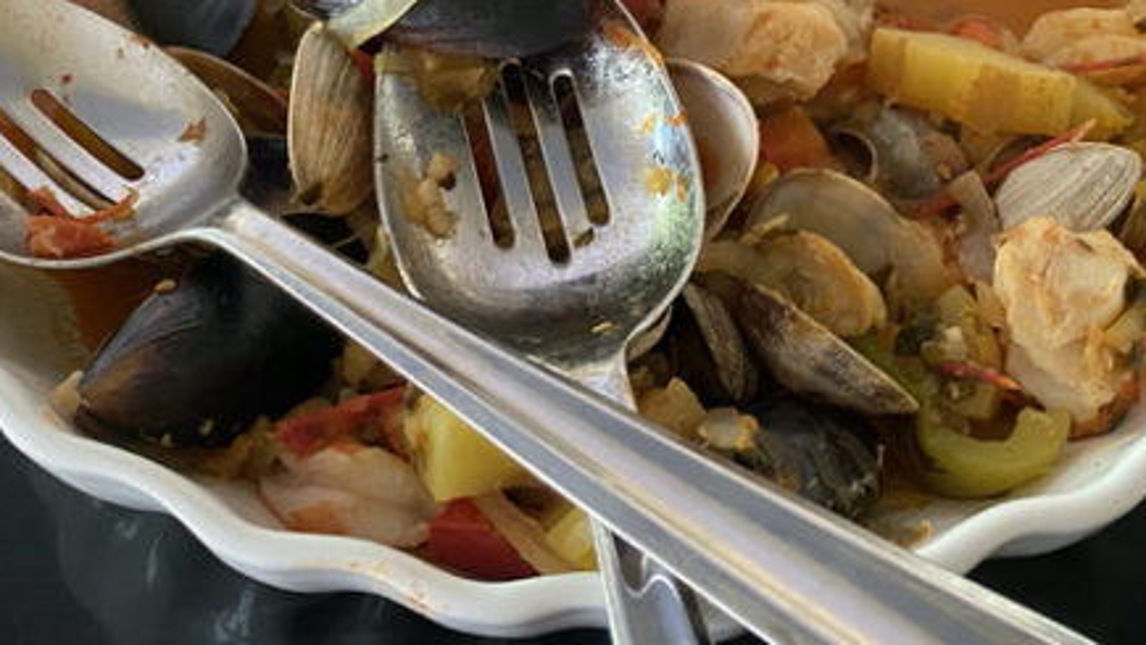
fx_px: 1520
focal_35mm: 50
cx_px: 603
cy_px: 76
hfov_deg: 41.3
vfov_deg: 23.4
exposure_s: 1/40
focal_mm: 4.25
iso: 500
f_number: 1.8
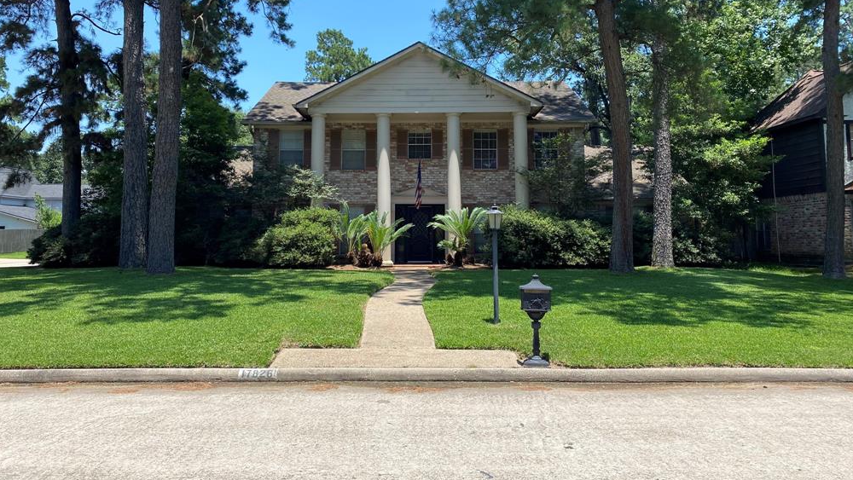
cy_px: 170
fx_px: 656
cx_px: 421
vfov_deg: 39.8
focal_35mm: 29
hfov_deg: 66.1
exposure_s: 1/1565
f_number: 1.8
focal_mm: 4.25
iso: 32
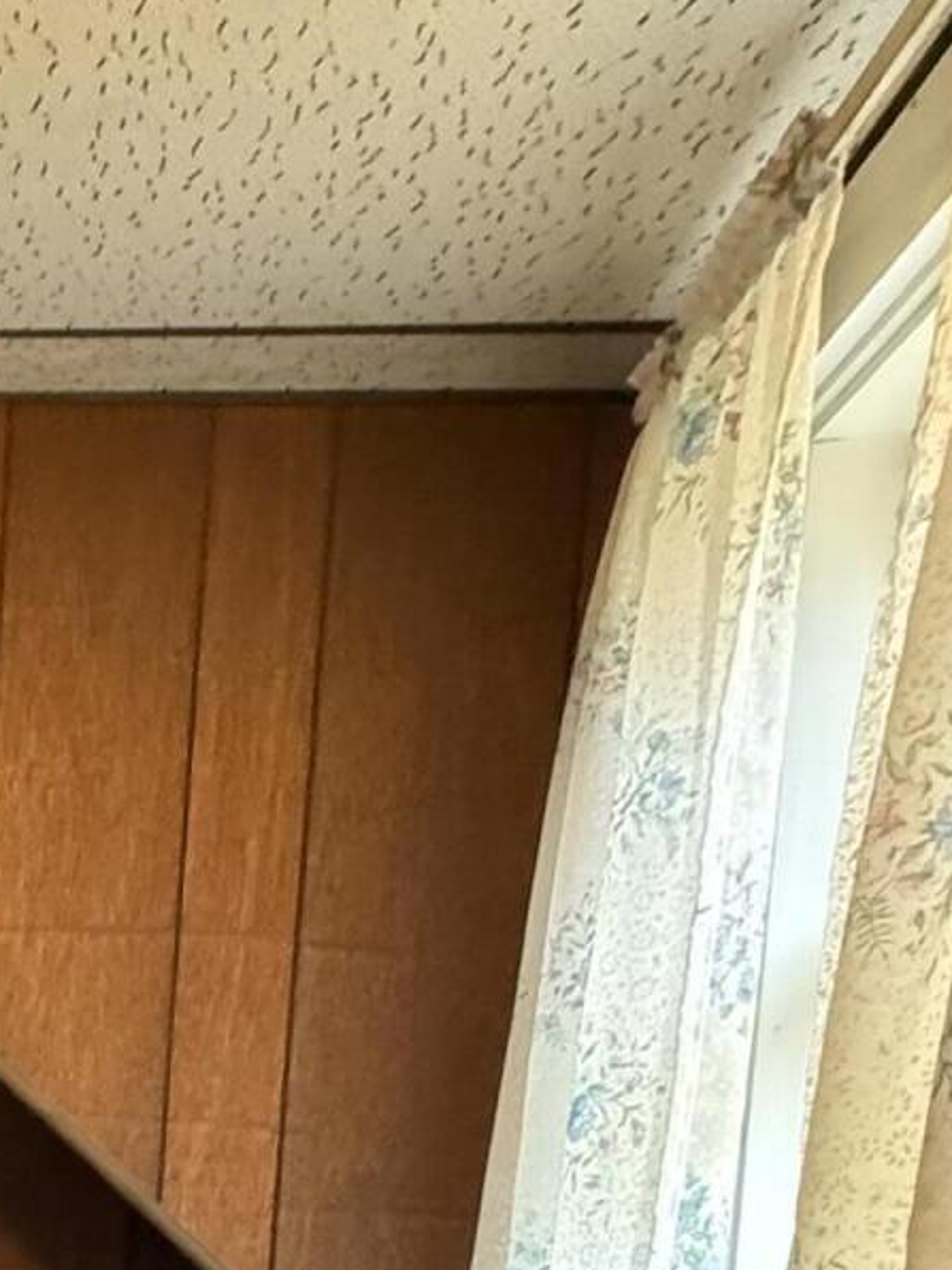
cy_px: 1472
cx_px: -477
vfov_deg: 33.8
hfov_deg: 24.2
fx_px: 1723
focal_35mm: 47
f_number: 2.2
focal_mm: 2.22
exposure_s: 1/60
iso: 800
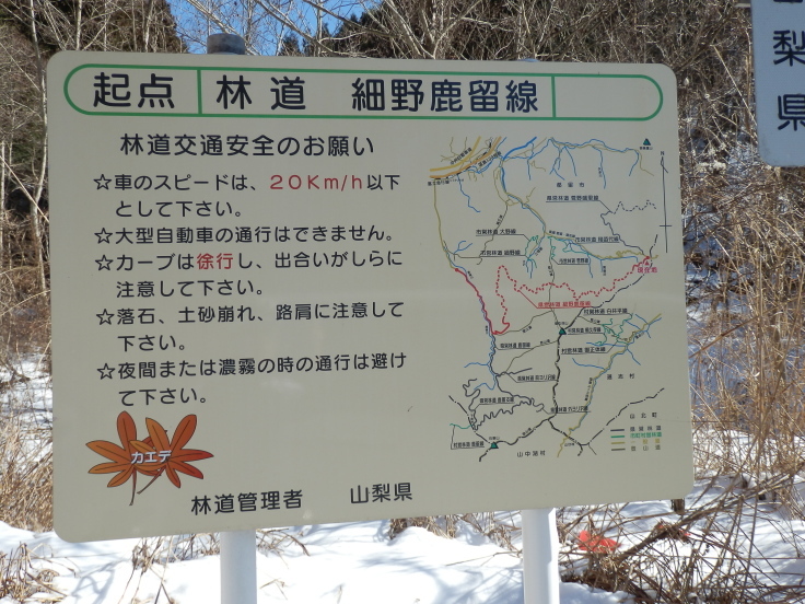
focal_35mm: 30
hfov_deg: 60.0
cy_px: 302
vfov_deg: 46.8
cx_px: 402
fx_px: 698
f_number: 3.3
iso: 80
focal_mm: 5.5
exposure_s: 1/640
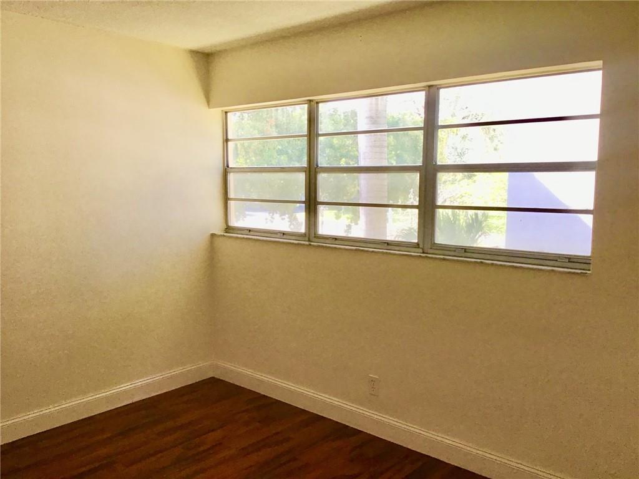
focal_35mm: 31
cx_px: 320
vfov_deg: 45.4
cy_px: 240
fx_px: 572
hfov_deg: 58.4
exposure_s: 1/40
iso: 25
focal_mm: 3.3
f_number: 2.4
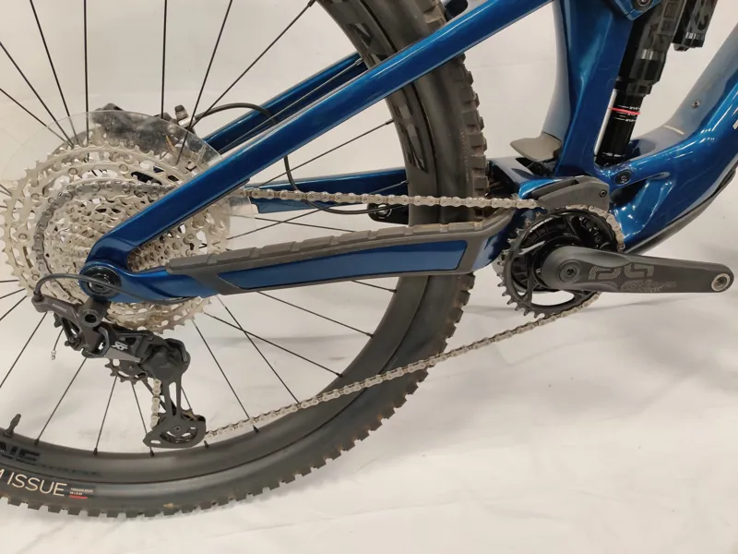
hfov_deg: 65.3
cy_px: 277
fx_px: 576
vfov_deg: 51.4
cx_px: 369
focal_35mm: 27
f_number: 1.65
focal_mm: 4.75
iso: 400
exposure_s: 1/33
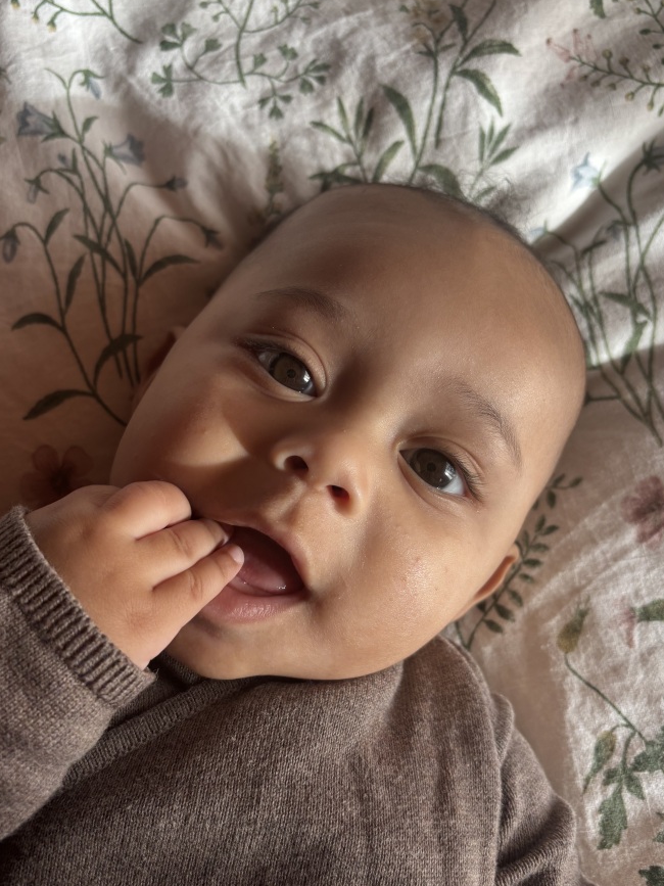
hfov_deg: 44.0
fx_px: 819
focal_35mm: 32
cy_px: 475
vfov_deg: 56.8
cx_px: 286
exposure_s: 1/127
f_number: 1.6
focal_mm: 5.96
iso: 32
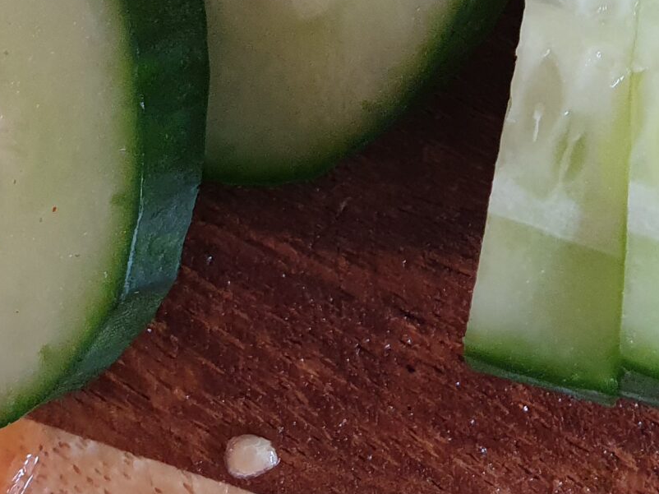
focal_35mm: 83
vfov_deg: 16.2
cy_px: -262
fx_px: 1580
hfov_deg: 22.5
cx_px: 677
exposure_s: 1/50
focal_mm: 4.32
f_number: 2.4
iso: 200
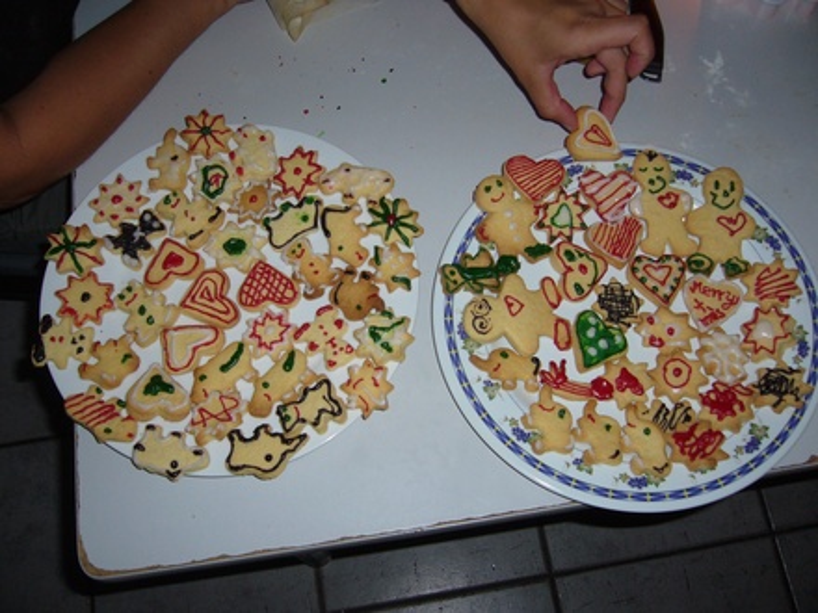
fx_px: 827
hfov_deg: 52.6
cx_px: 409
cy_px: 306
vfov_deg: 40.7
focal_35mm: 35
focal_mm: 5.8
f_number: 2.8
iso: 100
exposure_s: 1/30
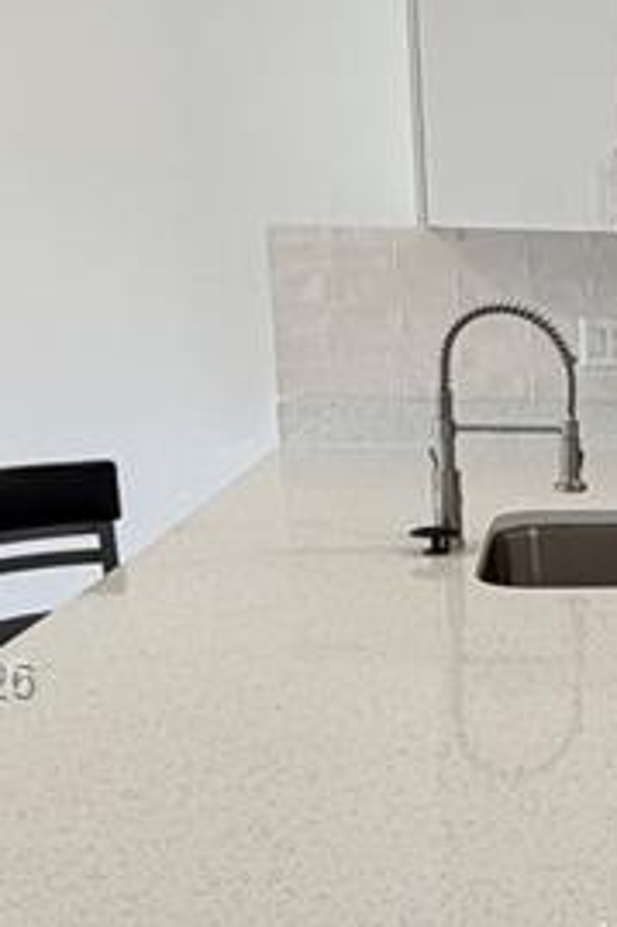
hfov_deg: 18.4
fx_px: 1673
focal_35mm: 65
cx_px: 944
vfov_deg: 30.5
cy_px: 682
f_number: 2.2
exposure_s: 1/120
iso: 160
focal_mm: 2.22
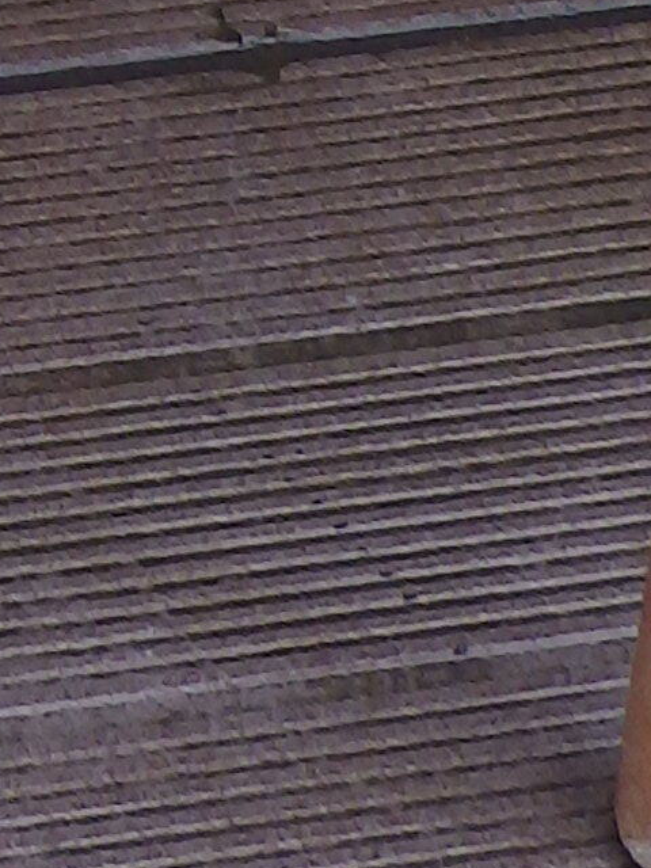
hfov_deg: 7.2
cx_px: -1432
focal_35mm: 180
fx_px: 4514
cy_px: -1838
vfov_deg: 8.8
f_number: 3
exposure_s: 1/60
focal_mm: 4.5
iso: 125
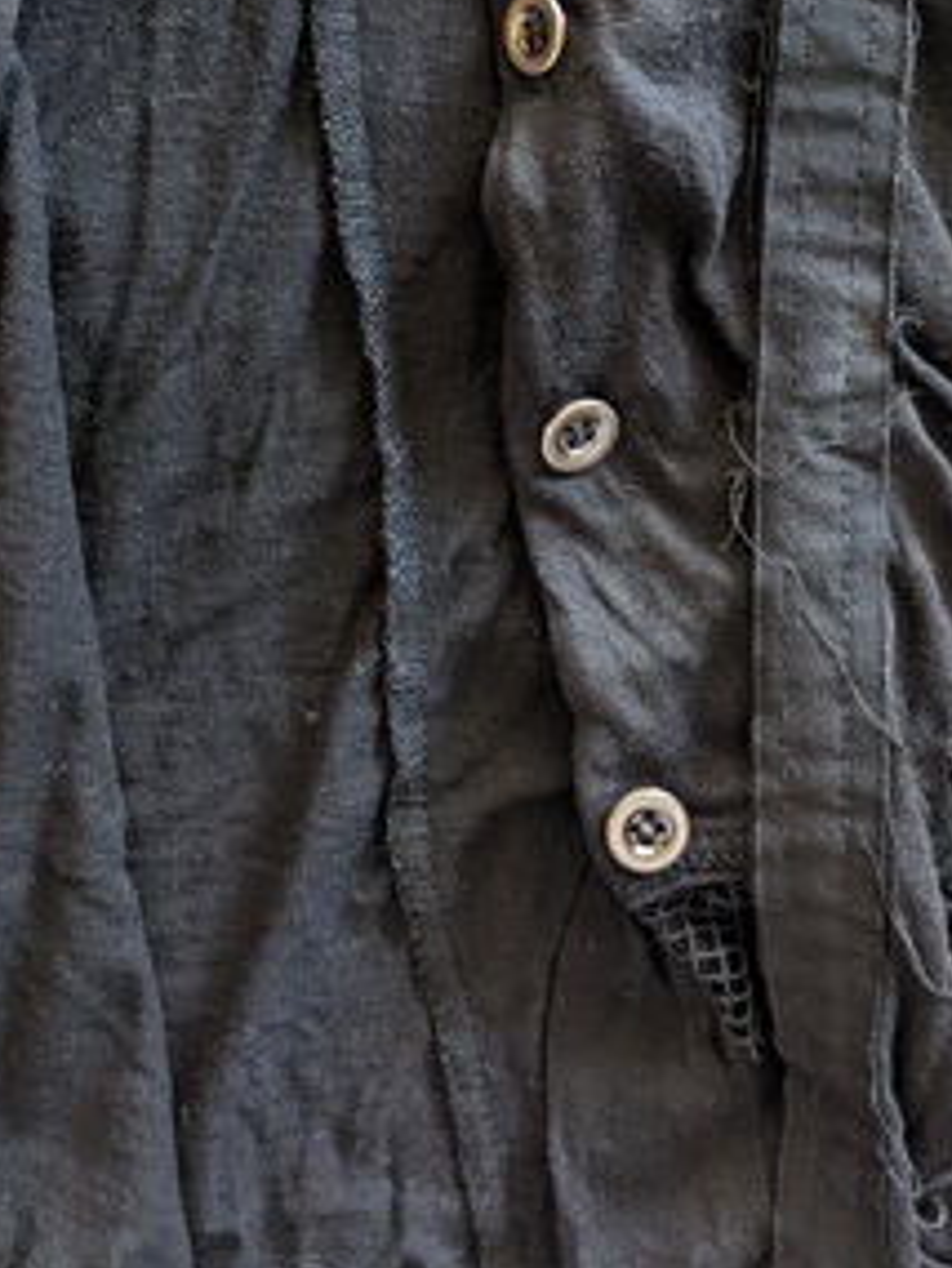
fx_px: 2235
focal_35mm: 61
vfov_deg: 30.9
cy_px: 260
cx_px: 294
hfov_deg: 23.9
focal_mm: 4.38
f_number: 1.73
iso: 199
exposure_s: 1/24
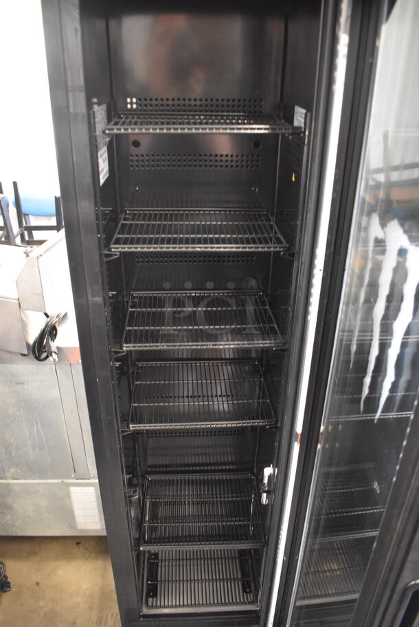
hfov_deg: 48.0
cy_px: 314
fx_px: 471
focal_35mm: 27
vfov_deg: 67.3
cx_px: 210
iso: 2800
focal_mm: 18
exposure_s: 1/30
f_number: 3.5
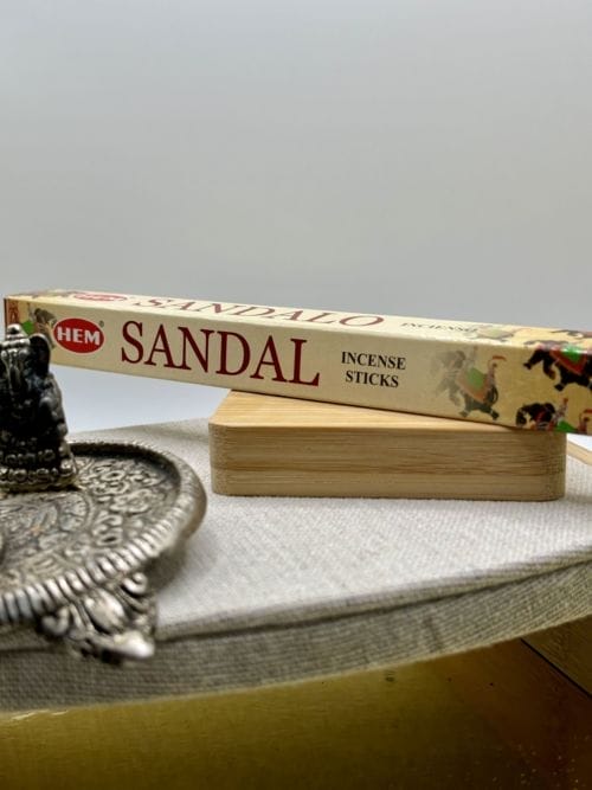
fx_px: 1186
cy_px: 395
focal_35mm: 52
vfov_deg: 36.8
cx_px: 296
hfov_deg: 28.0
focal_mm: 5.96
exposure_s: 1/326
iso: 32
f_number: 1.6
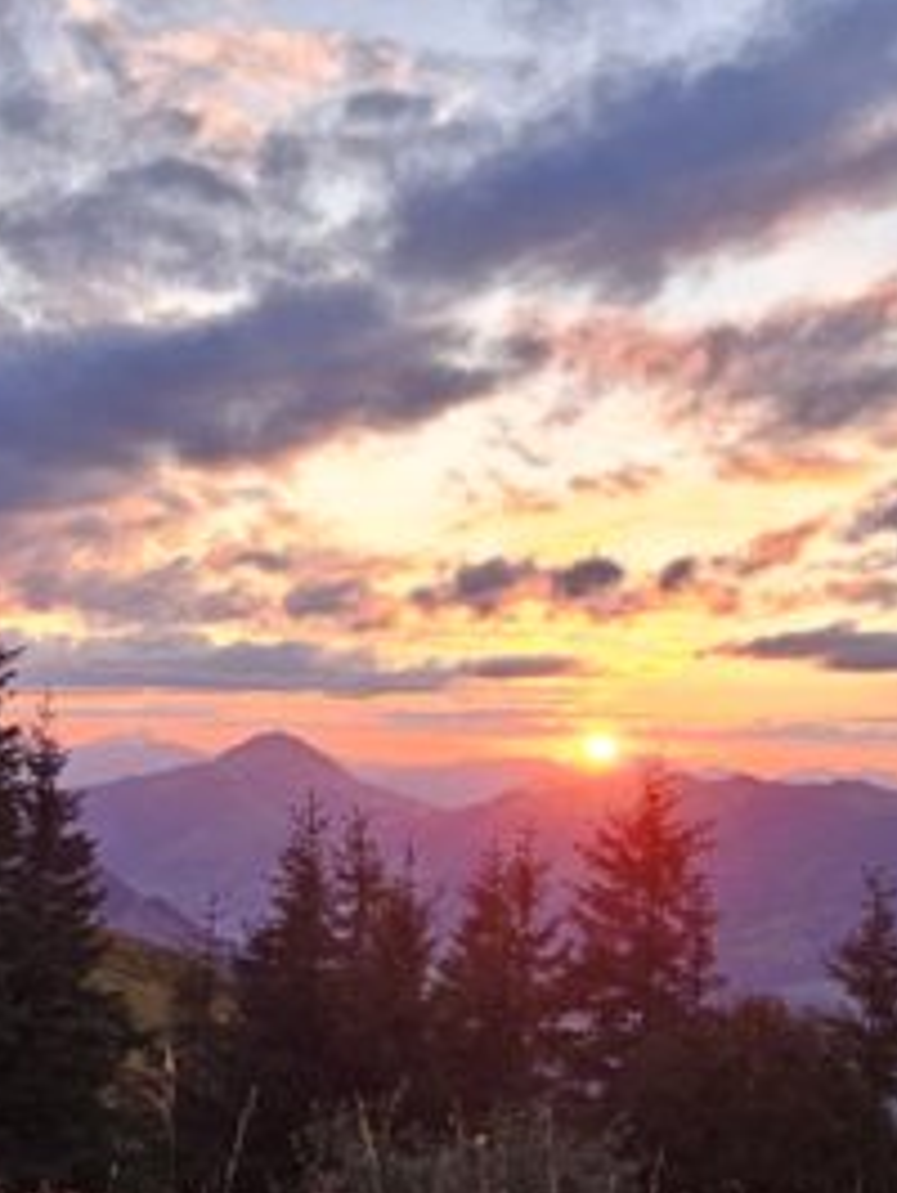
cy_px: 713
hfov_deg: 29.1
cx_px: 359
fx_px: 1725
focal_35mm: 50
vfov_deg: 38.0
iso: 50
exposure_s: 1/157
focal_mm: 2.2
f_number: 2.2
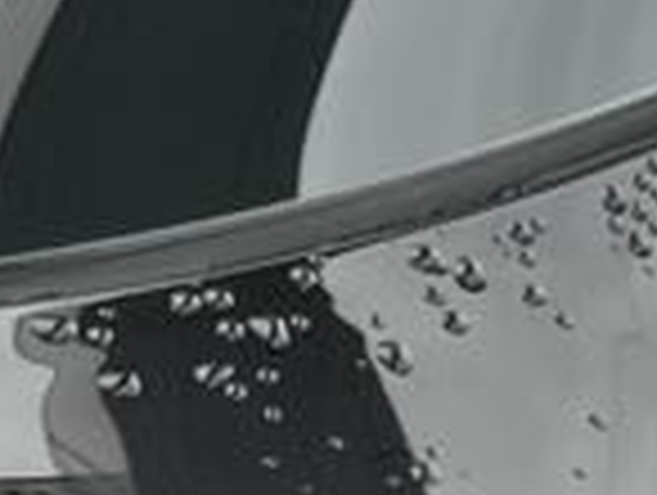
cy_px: 1188
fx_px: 3460
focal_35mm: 182
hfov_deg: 10.2
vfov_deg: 7.6
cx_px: -522
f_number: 1.6
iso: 32
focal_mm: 5.1
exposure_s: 1/122
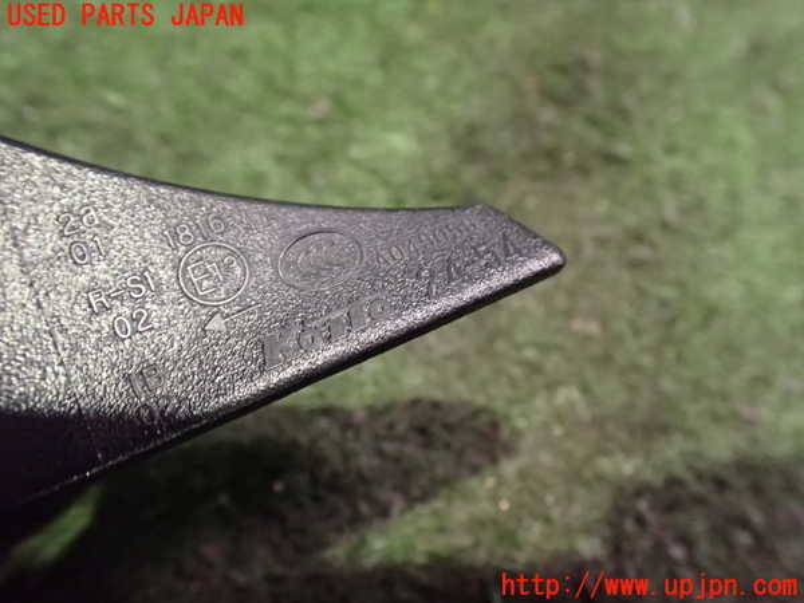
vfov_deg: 46.8
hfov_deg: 60.0
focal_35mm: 30
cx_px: 402
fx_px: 697
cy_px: 302
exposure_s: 1/30
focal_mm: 5.4
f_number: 2.3
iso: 1600
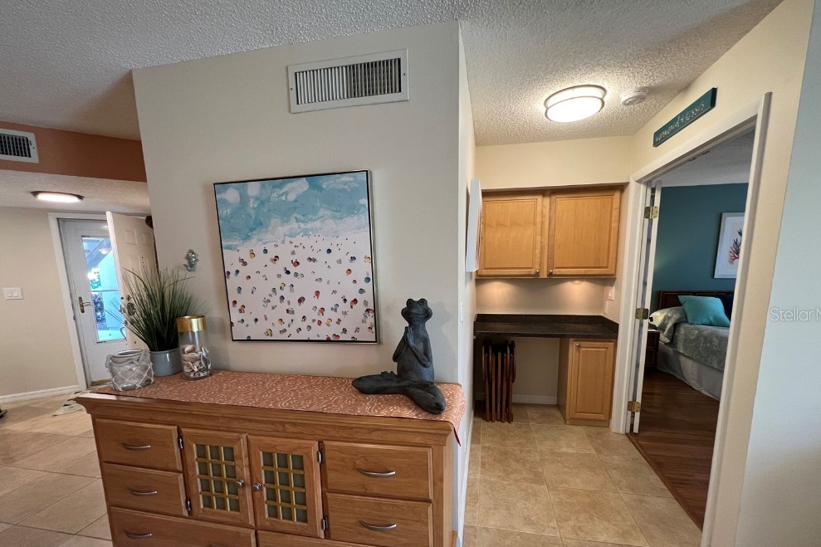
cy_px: 314
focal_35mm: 14
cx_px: 423
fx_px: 319
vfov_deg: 80.7
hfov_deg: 104.2
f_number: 1.8
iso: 200
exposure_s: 1/60
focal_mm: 1.57
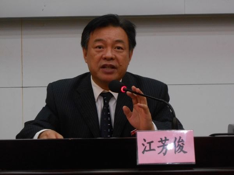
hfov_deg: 24.1
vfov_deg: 18.2
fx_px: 548
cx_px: 117
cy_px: 88
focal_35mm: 81
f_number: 6.6
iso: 400
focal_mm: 14.5
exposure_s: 1/5
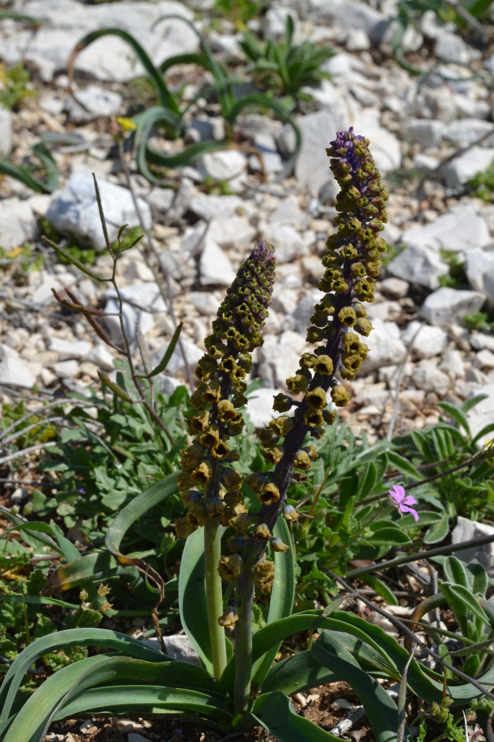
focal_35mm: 90
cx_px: 247
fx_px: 1852
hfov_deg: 15.2
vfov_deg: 22.6
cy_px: 371
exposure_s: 1/250
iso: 200
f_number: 11
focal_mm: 60
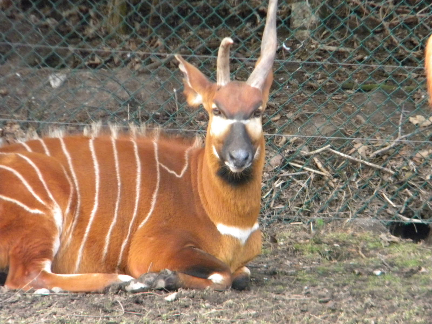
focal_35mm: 414
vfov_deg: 3.6
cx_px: 216
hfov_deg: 4.8
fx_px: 5167
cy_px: 162
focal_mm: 75
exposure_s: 1/160
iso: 800
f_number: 5.4
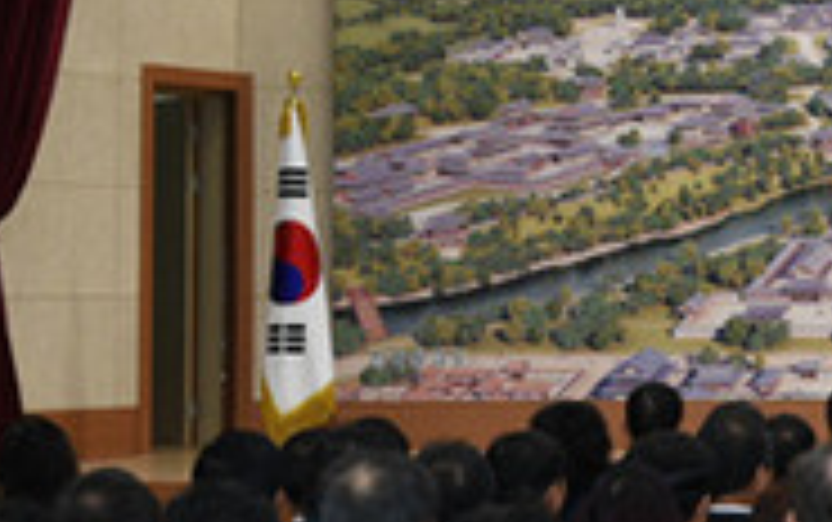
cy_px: 160
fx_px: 3745
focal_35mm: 165
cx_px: 1174
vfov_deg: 8.0
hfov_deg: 12.2
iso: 1600
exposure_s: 1/160
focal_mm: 50
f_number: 5
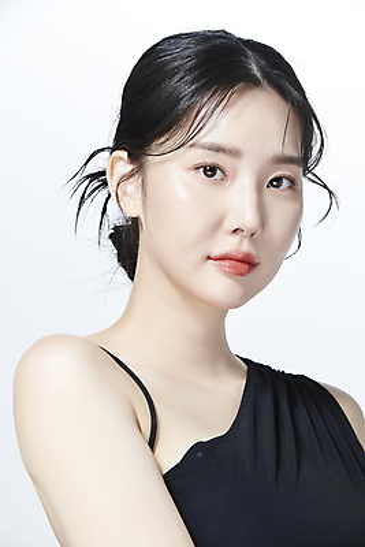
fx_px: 2735
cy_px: 274
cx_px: 182
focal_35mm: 180
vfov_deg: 11.4
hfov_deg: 7.6
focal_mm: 180
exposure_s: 1/125
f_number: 11
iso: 64
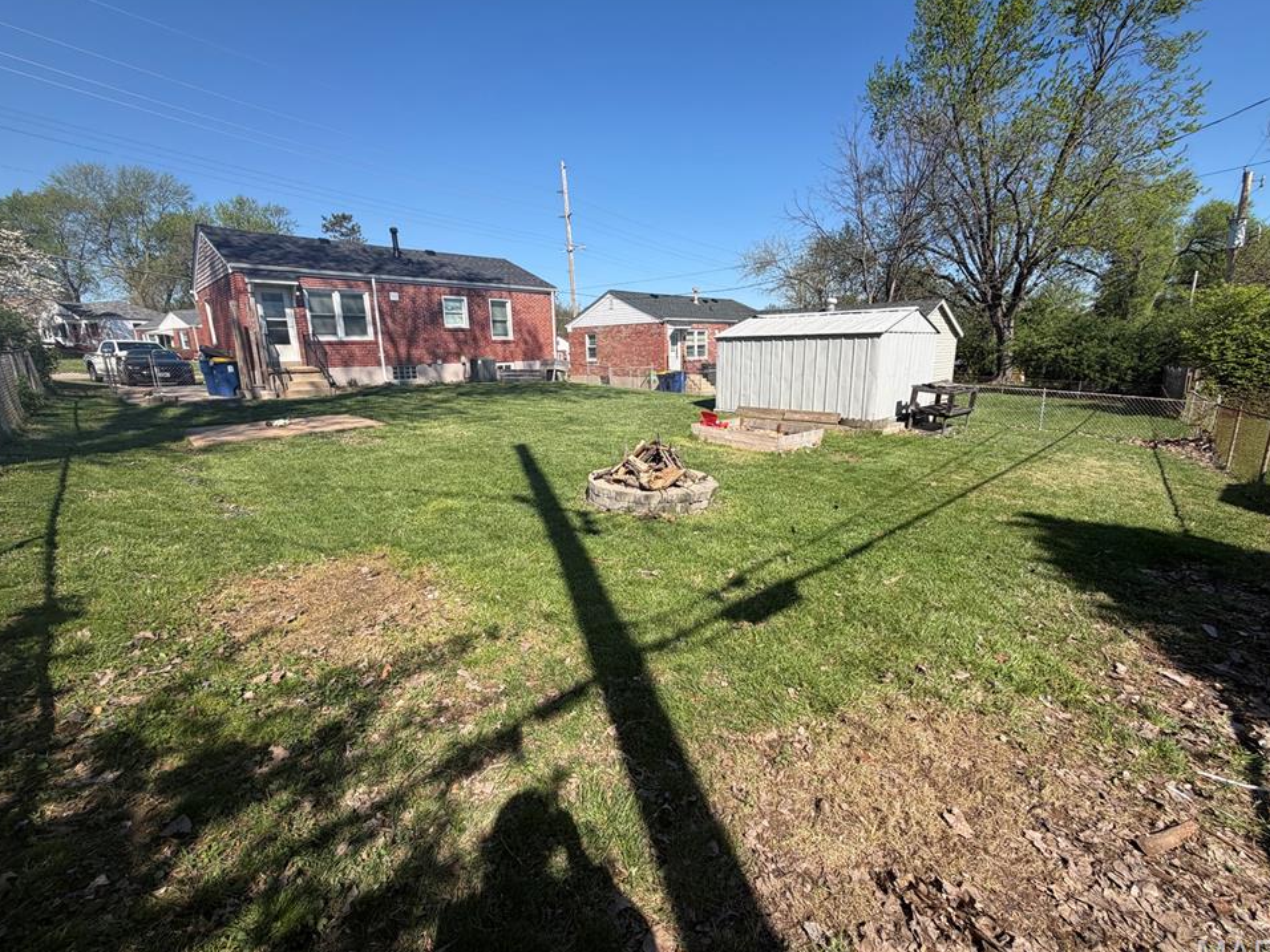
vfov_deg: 81.7
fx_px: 550
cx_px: 650
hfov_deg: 98.2
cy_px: 473
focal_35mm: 15
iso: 25
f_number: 2.2
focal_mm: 2.22
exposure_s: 1/770
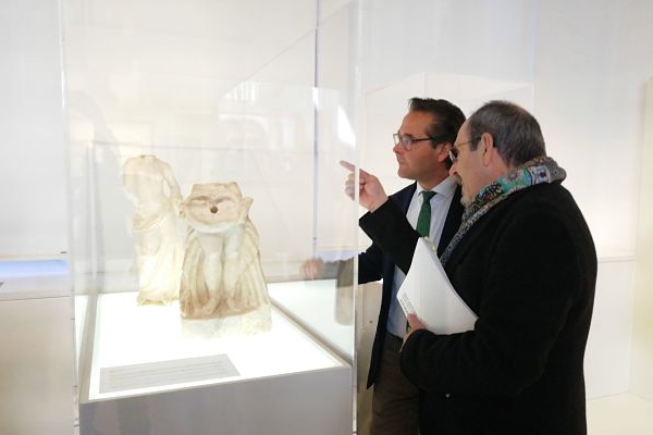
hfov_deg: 61.9
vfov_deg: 43.6
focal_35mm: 30
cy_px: 230
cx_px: 328
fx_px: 544
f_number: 2.2
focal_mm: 3.21
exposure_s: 1/33.3
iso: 200
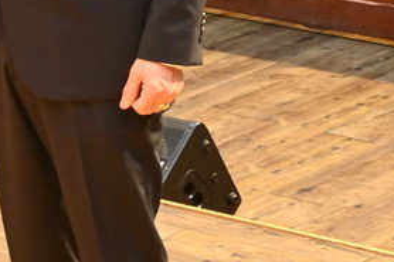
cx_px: 332
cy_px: -176
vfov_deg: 5.9
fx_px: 2497
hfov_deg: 9.0
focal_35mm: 228
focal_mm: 33
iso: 900
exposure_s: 1/50
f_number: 5
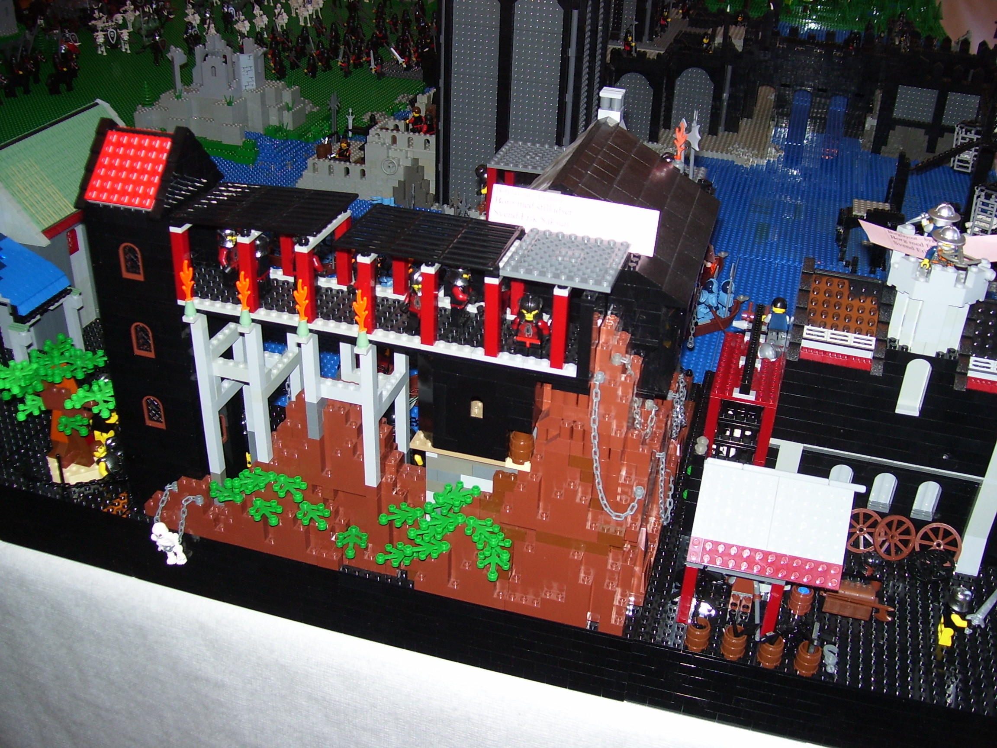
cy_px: 374
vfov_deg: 39.7
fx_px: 1037
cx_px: 498
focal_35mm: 36
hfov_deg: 51.4
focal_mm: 6
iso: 80
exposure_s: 1/60
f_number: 2.7
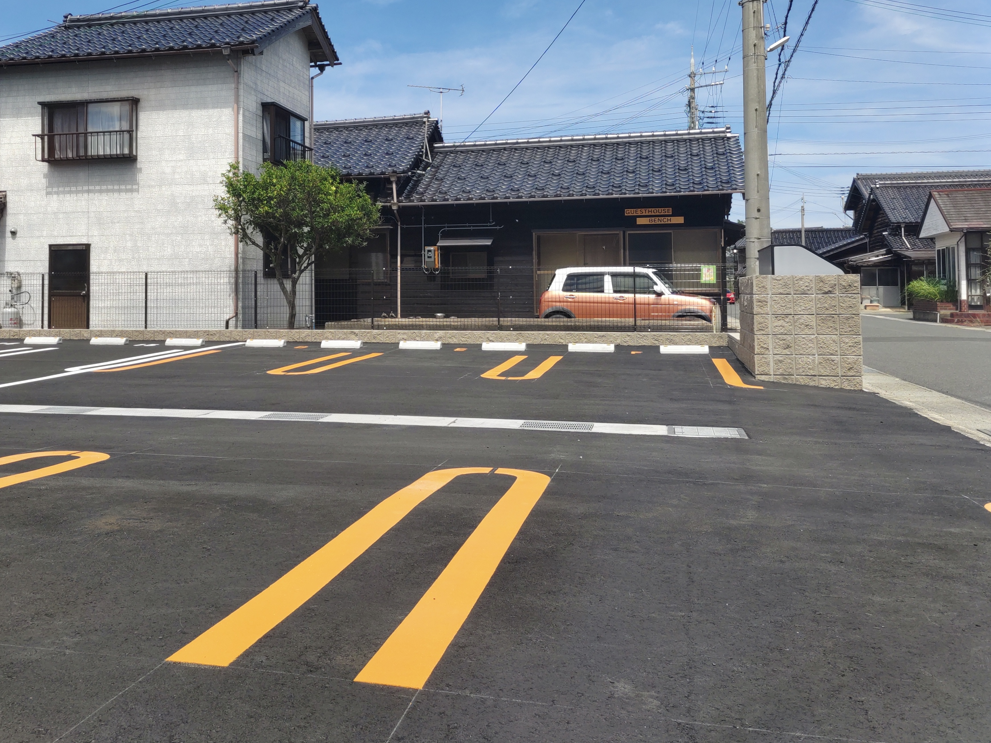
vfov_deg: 40.3
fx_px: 1002
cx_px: 365
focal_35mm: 35
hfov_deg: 52.0
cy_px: 257
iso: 50
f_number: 1.79
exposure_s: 1/704
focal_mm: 4.8
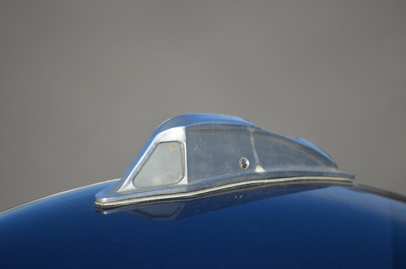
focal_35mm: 450
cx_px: 203
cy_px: 134
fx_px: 5064
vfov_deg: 3.0
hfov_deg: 4.6
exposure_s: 1/750
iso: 200
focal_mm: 300
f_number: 6.7
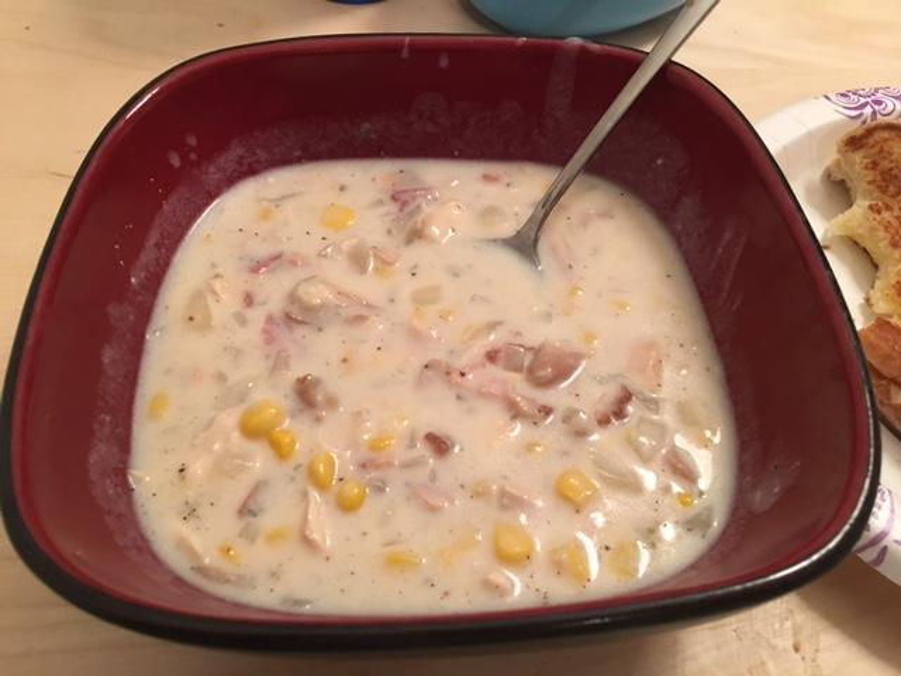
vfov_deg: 48.2
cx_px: 450
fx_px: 755
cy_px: 338
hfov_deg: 61.7
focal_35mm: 29
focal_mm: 4.15
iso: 200
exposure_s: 1/24
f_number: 2.2
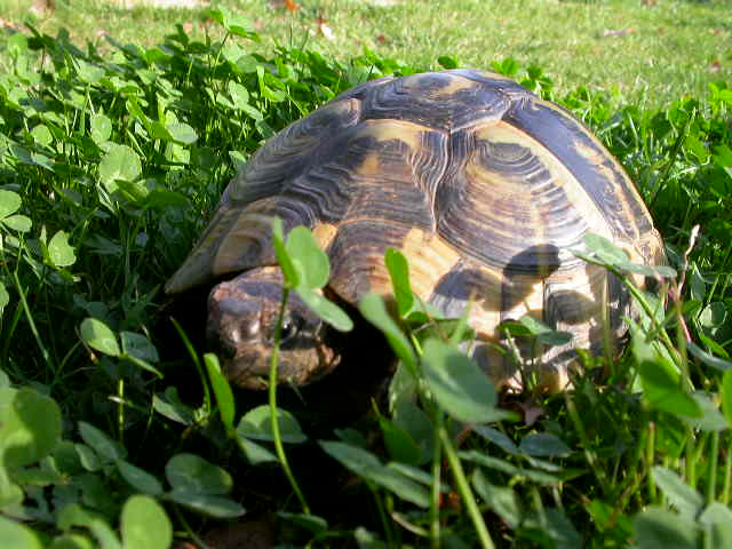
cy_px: 274
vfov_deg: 37.7
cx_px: 366
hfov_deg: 49.0
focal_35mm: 38
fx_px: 804
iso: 100
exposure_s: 1/65.7
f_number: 5.3
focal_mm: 7.85
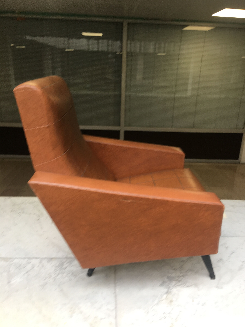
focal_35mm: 29
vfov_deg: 61.7
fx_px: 274
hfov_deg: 48.2
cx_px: 122
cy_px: 164
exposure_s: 1/50
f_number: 2.2
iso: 32
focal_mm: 4.15
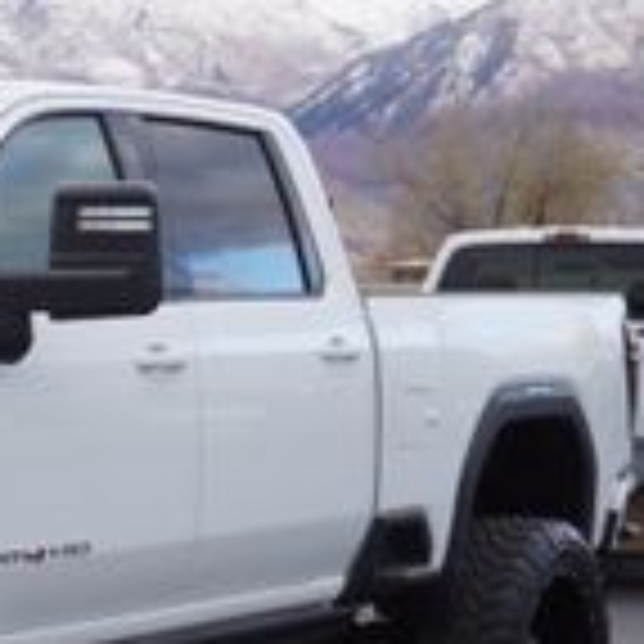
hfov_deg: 12.2
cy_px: 565
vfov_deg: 12.5
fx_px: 2930
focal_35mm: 139
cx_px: -203
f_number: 5.6
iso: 125
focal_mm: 39
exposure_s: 1/60
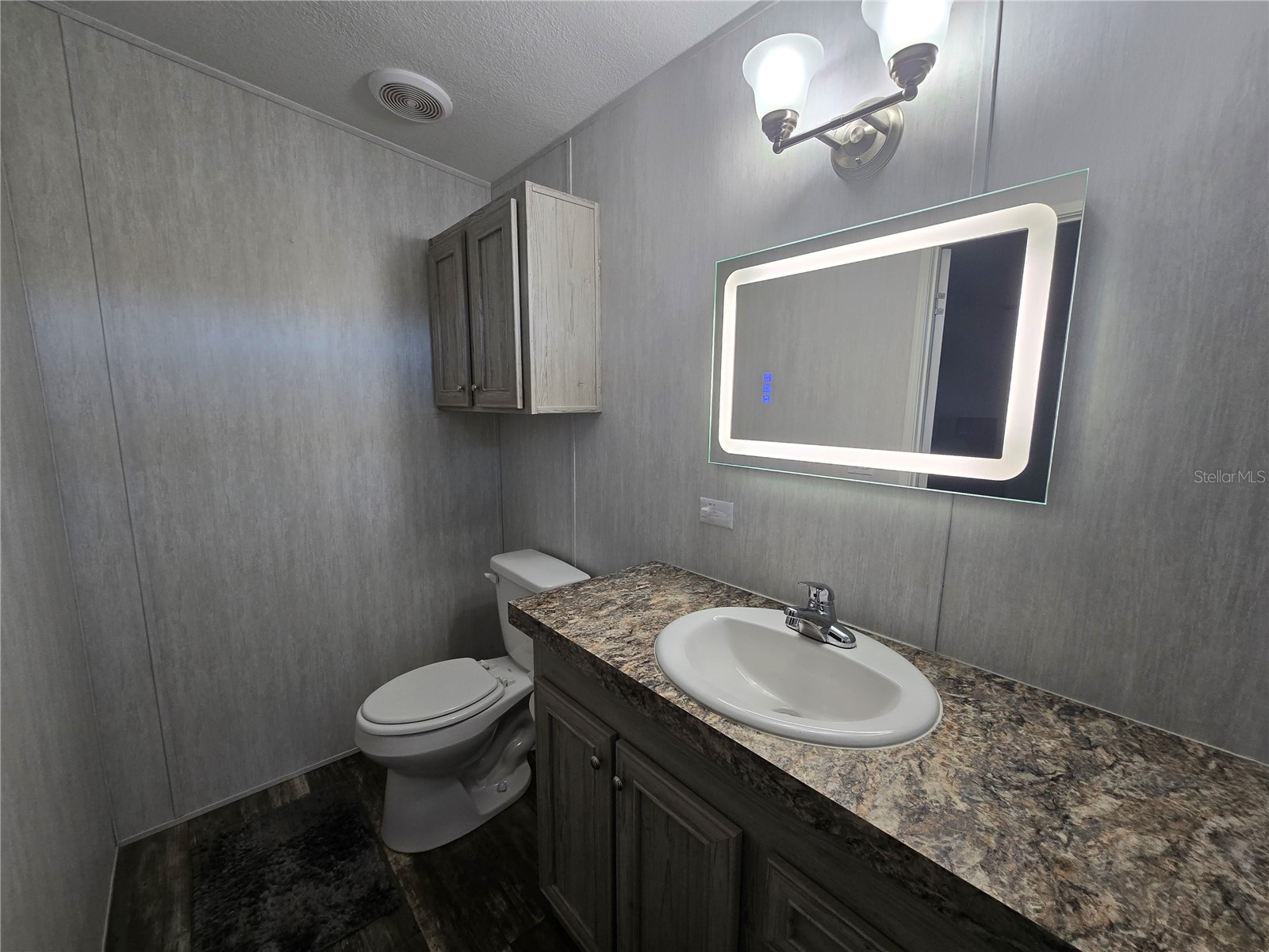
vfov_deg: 89.9
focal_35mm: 13
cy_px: 476
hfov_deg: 106.2
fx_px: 477
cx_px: 634
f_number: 2.2
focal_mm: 2.2
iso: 125
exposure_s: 1/50
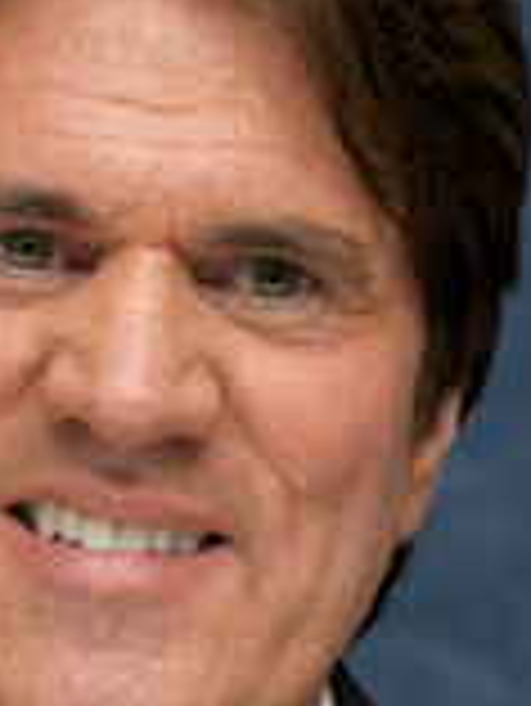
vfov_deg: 5.8
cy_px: 387
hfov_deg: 4.4
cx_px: 182
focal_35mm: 342
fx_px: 6985
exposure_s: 1/60
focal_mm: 140
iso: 400
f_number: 7.1
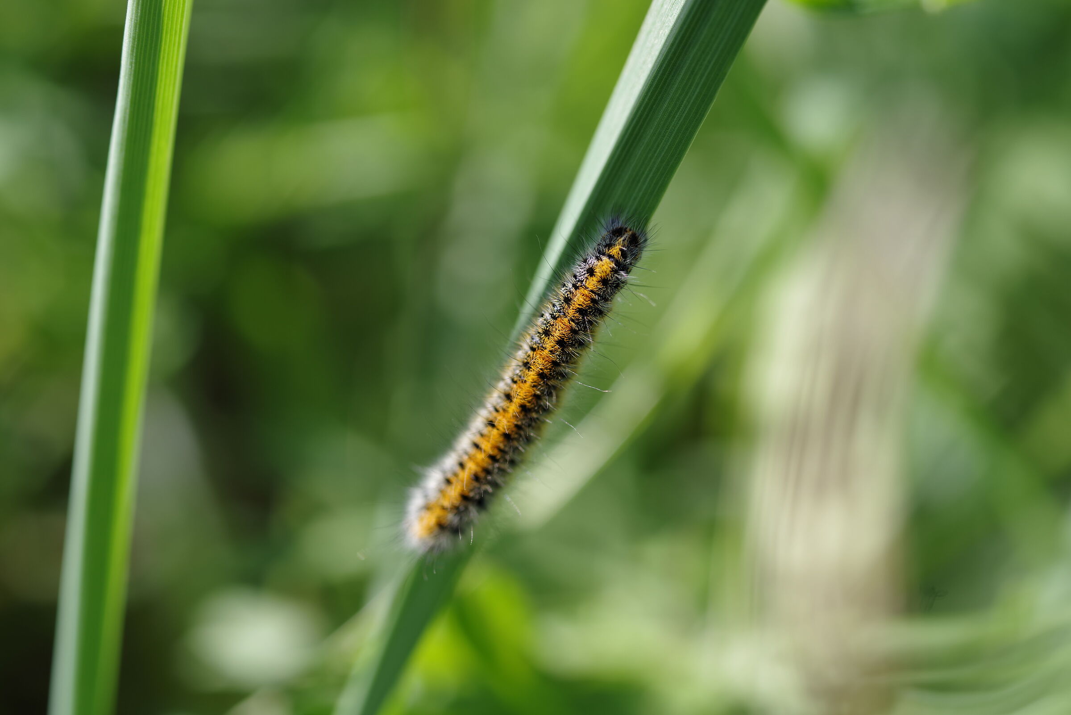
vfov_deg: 27.0
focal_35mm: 50
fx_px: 1488
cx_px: 536
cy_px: 358
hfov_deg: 39.6
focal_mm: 50
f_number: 5
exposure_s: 1/160
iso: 100
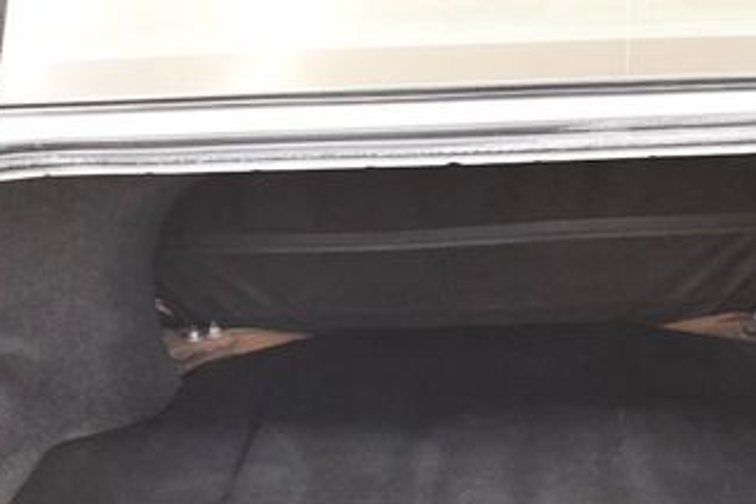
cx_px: 495
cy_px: 430
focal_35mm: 72
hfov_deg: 27.9
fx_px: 1512
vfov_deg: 18.7
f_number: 3.5
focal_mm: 18
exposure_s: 1/60
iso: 3600
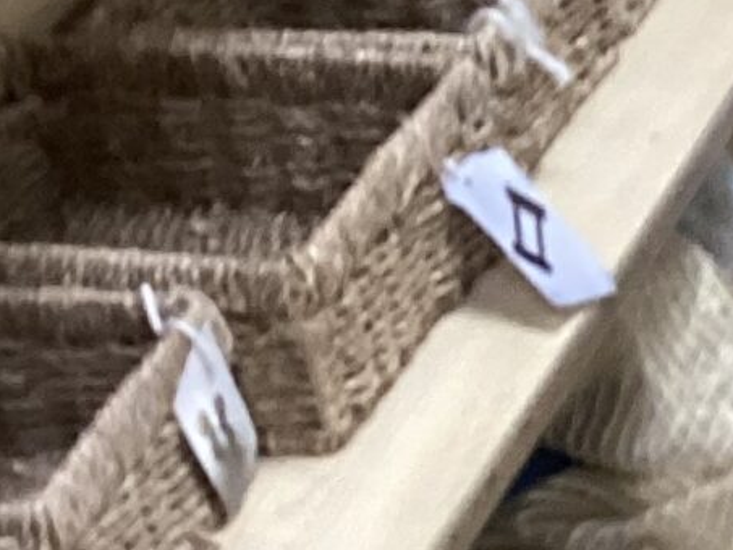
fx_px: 3707
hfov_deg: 9.4
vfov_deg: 8.0
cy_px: 1174
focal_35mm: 175
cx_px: 2066
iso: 160
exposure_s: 1/50
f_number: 2.4
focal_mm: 3.3
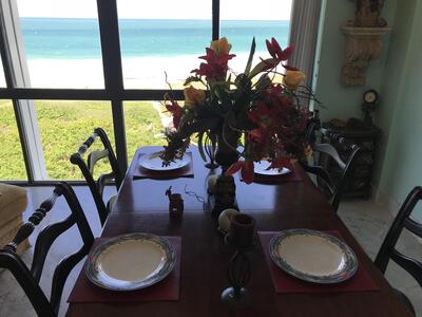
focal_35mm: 28
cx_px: 211
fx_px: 341
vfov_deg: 49.7
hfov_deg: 63.4
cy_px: 158
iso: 20
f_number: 1.8
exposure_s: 1/266
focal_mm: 3.99
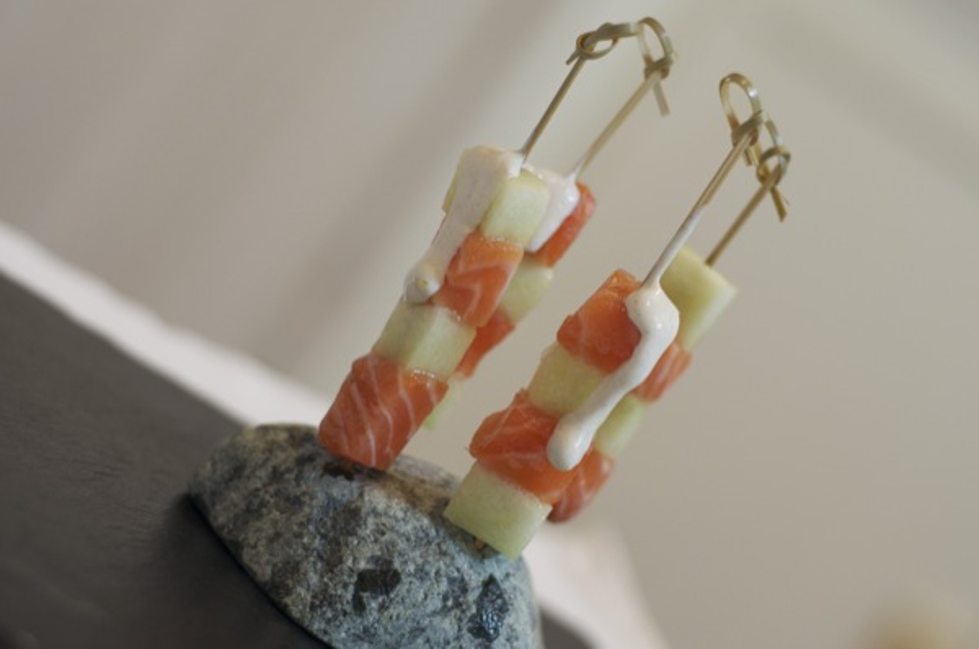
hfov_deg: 27.0
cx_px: 490
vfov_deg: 18.1
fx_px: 2036
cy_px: 324
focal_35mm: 75
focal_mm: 50
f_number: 2.5
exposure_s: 1/40
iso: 200
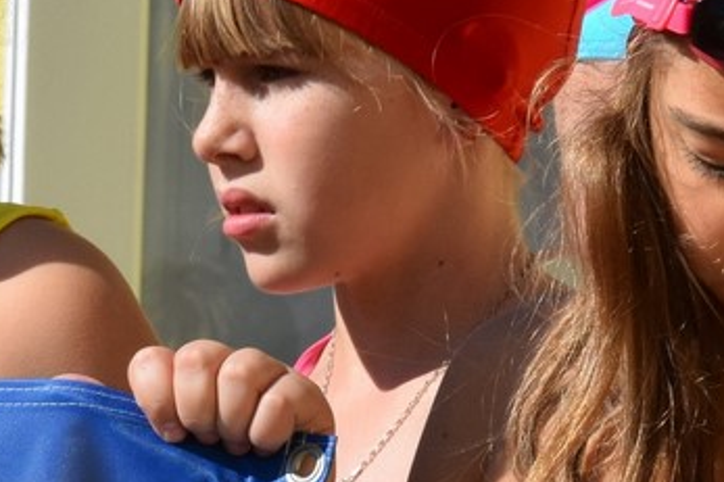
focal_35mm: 525
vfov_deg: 2.6
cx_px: -745
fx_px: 10560
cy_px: 578
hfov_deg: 3.9
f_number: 11
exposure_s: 1/500
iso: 200
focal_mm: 75
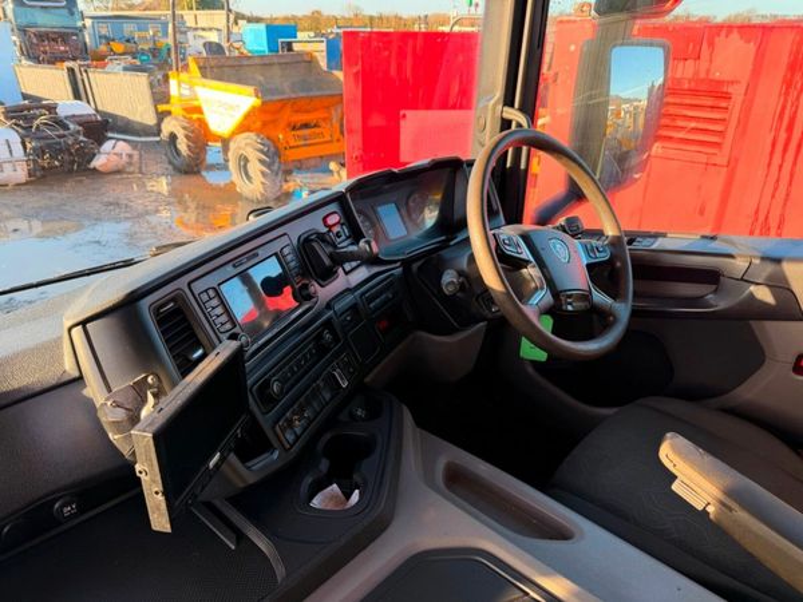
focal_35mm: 24
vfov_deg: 56.8
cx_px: 402
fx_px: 557
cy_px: 301
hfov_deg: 71.6
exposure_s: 1/156
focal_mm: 6.76
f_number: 1.78
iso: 64
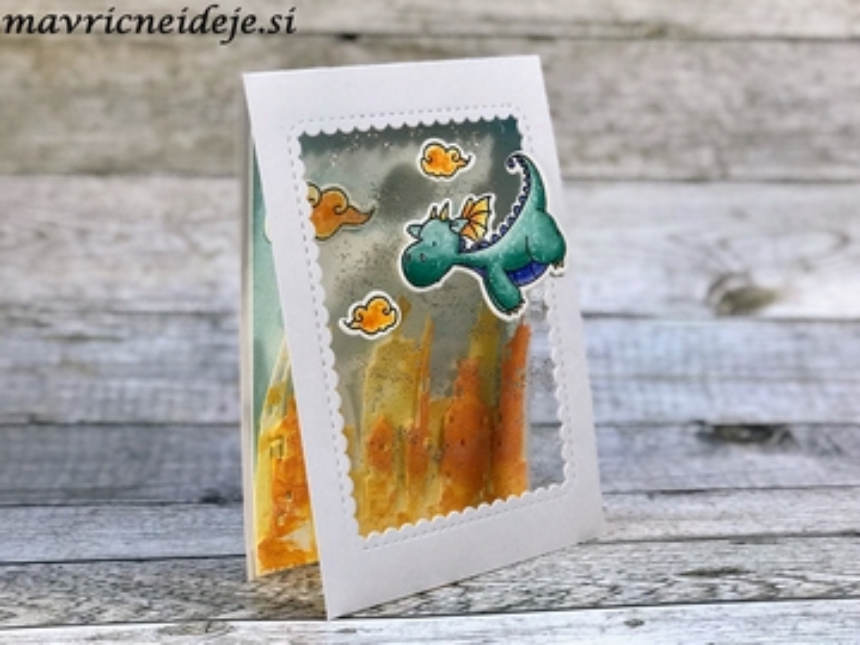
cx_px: 430
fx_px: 1416
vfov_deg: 25.7
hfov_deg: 33.8
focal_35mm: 57
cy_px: 322
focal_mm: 6.6
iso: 20
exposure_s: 1/50
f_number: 2.8
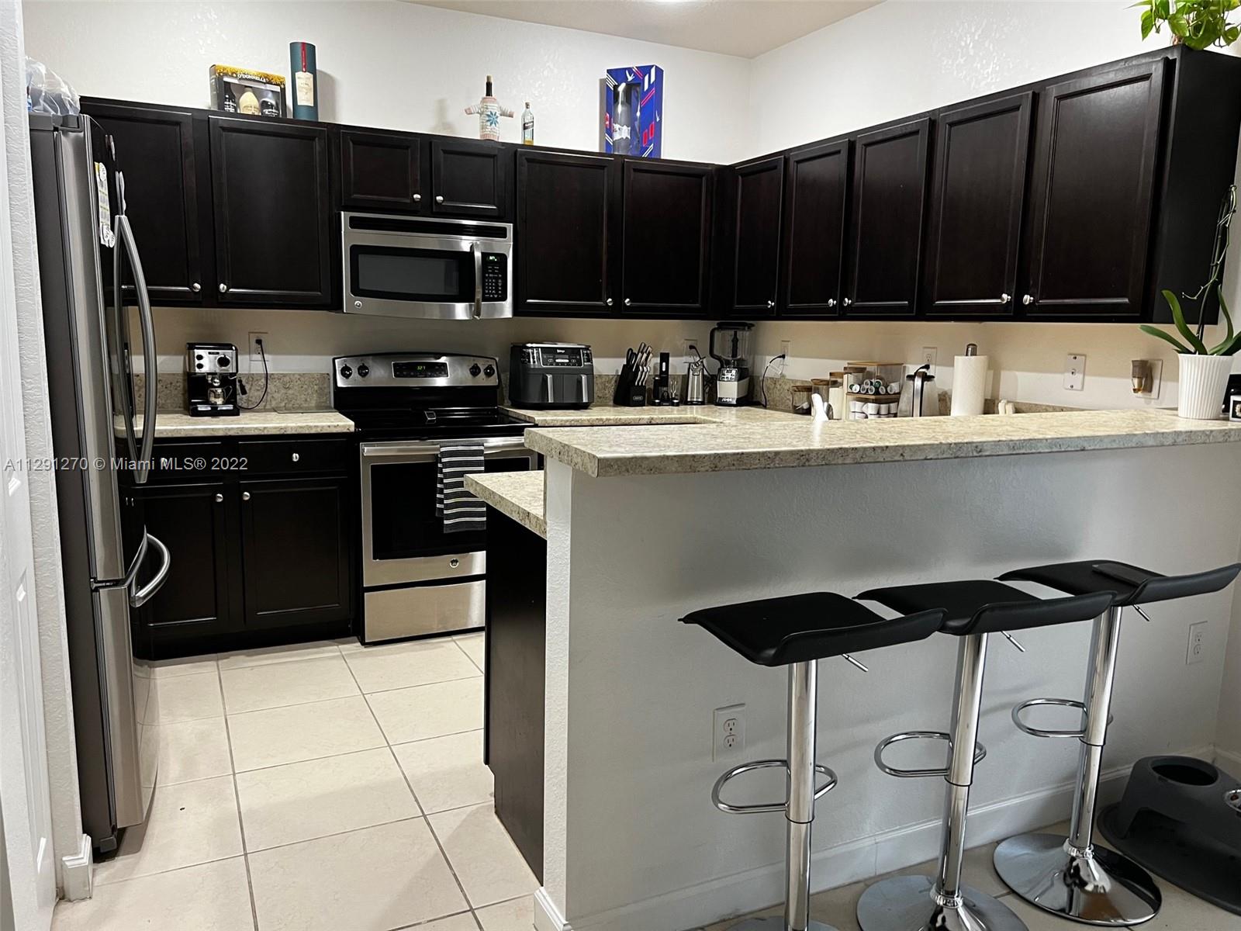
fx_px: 932
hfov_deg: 67.3
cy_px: 466
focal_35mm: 26
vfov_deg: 53.1
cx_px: 620
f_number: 1.5
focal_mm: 5.7
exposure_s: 1/60
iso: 250
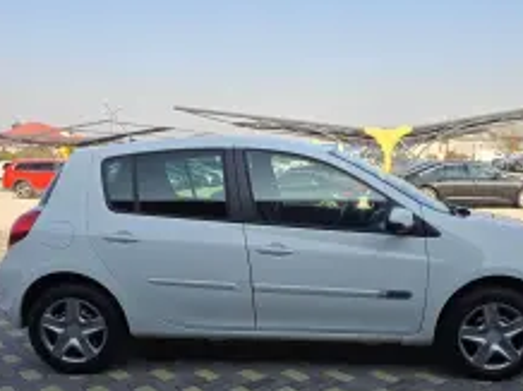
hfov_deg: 48.8
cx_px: 309
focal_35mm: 38
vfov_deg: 36.9
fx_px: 573
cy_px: 285
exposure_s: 1/3399
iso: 80
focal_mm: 6.25
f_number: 1.7
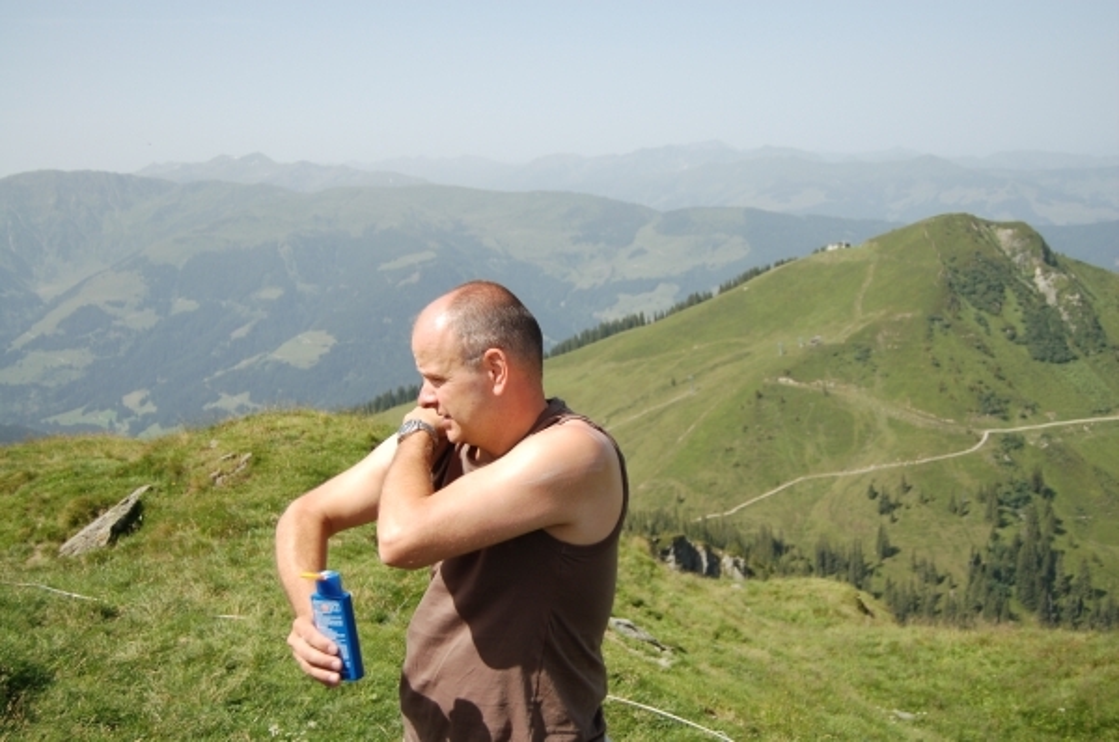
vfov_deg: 36.8
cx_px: 560
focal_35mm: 36
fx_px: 1117
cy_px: 371
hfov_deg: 53.2
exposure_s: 1/1250
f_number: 4
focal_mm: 24
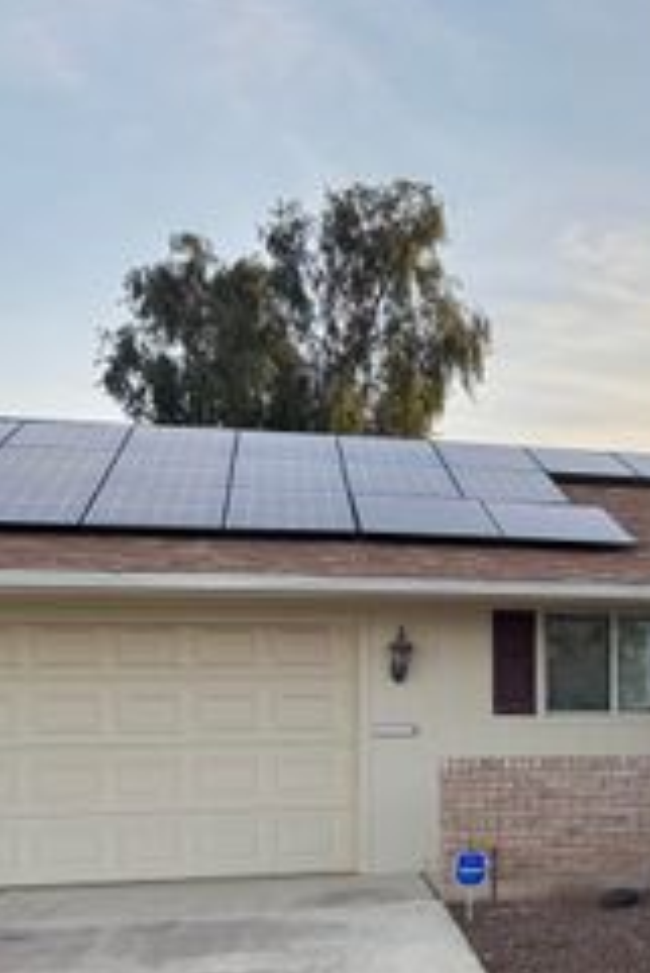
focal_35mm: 56
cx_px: 807
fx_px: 1514
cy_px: 737
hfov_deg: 22.1
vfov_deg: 34.8
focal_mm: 5.96
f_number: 1.6
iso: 50
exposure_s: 1/458
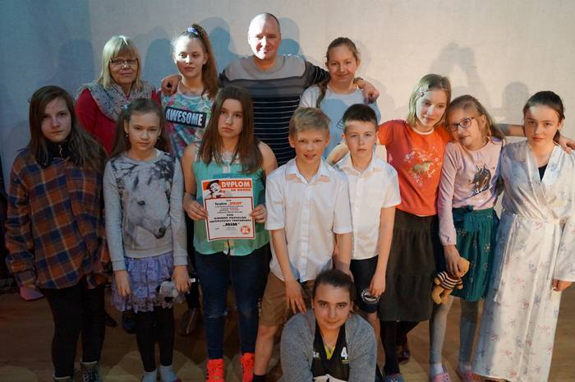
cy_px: 191
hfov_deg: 57.3
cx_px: 288
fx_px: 526
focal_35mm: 33
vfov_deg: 39.9
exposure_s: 1/160
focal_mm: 22
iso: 2000
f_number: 4
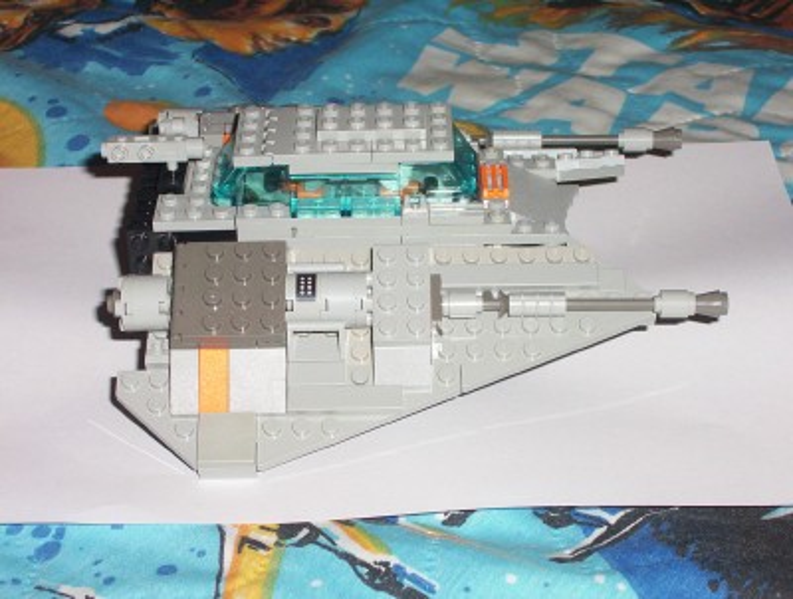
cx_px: 396
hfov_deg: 19.6
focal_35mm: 100
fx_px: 2296
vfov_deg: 14.9
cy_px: 300
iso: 140
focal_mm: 13.24
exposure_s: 1/108
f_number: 4.07
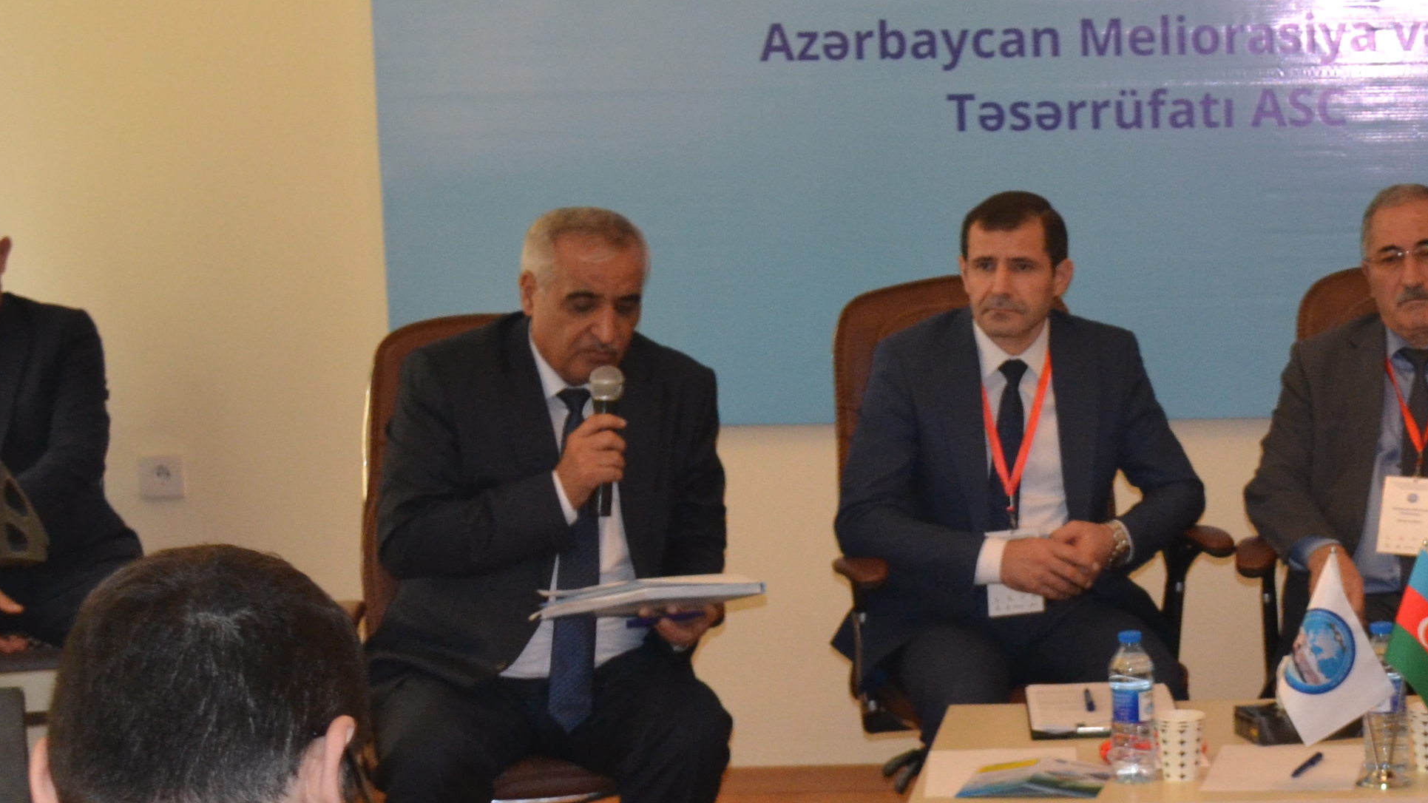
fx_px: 3408
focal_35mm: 90
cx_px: 1467
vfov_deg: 13.4
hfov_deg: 22.6
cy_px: 507
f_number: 5
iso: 800
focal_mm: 24
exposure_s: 1/50
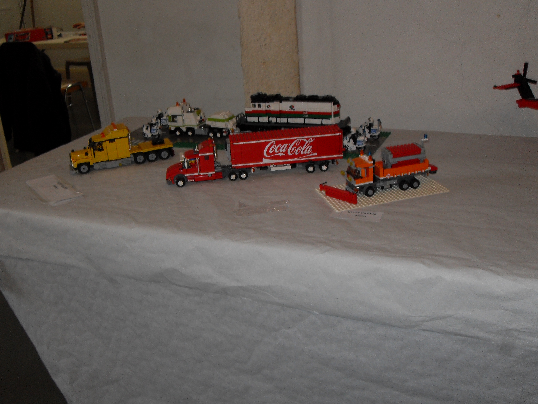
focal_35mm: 38
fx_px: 591
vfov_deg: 37.7
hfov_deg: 49.0
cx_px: 268
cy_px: 197
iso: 100
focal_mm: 6.3
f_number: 2.8
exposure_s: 1/45
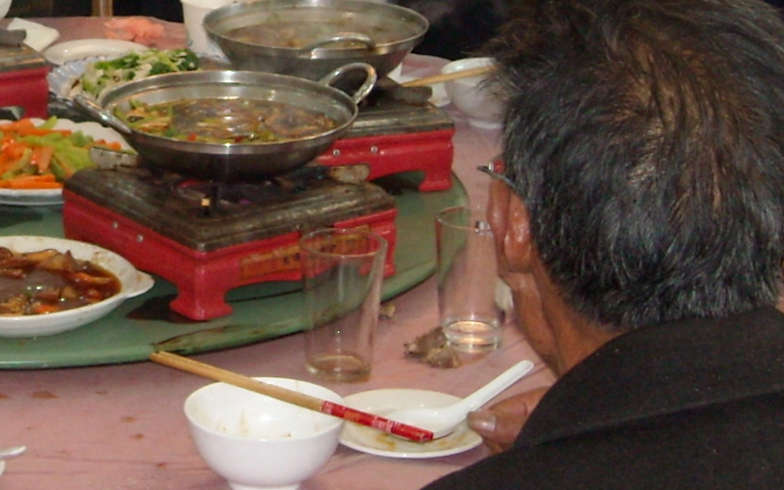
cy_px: 87
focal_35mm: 110
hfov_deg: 18.5
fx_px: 2350
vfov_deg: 11.8
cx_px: 39
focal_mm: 5.7
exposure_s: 1/30
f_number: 2.8
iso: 200
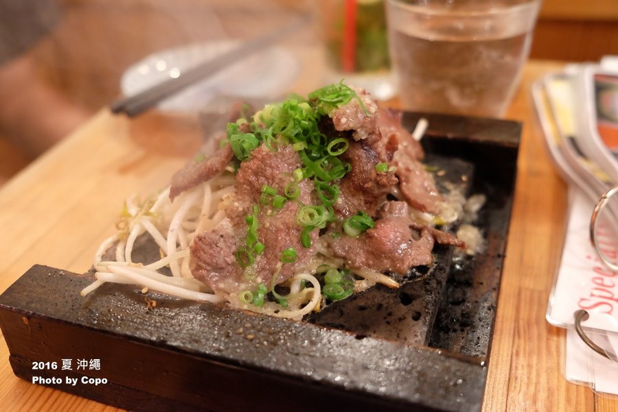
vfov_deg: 36.9
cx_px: 309
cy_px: 206
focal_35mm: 36
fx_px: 618
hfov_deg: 53.1
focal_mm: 24.3
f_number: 3.2
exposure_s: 1/30
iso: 3200
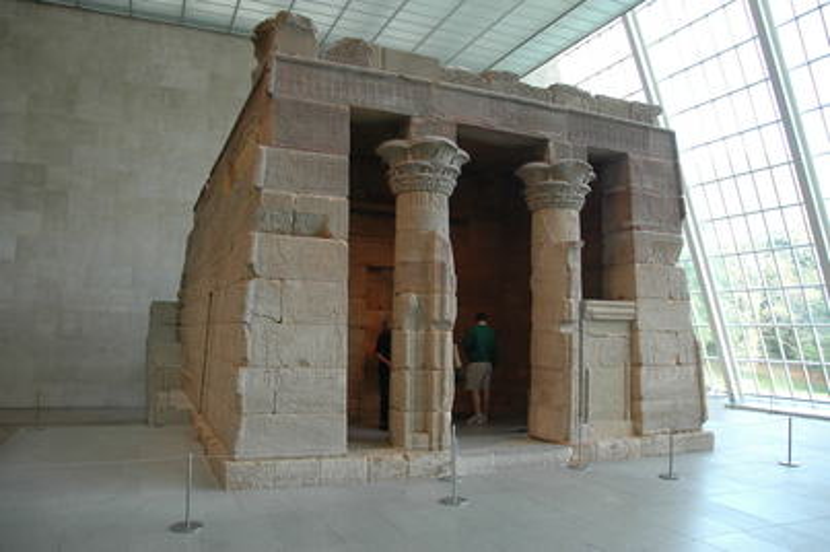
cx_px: 415
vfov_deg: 47.9
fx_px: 622
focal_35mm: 27
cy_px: 276
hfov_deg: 67.4
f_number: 4
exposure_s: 1/60
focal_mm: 18
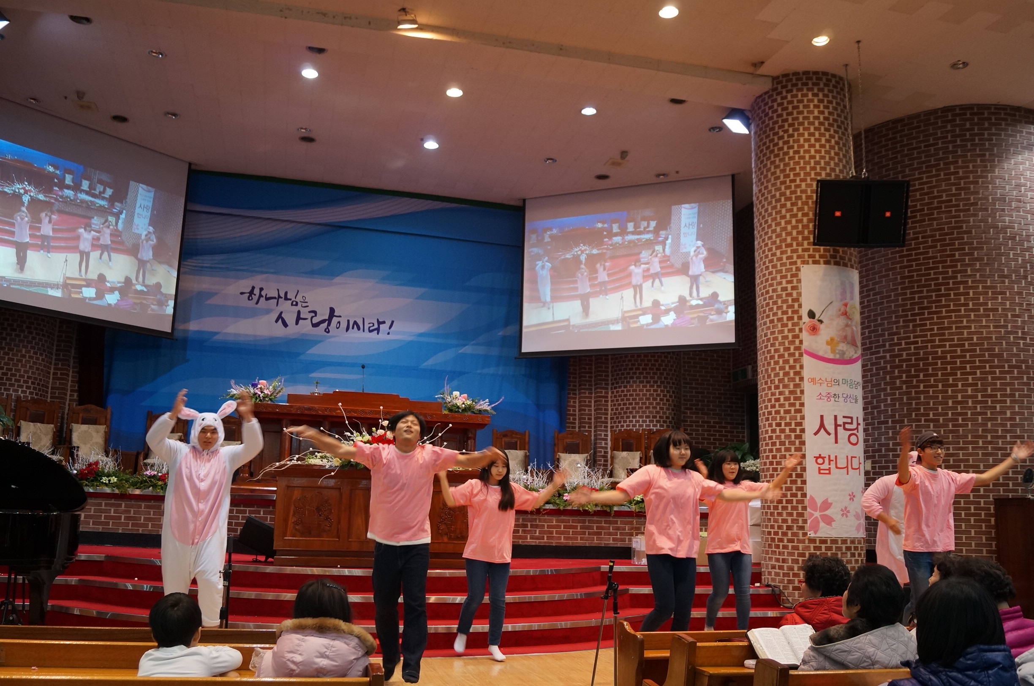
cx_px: 517
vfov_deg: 43.5
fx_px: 860
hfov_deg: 62.0
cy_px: 343
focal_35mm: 30
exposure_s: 1/60
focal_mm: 20
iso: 500
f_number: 4
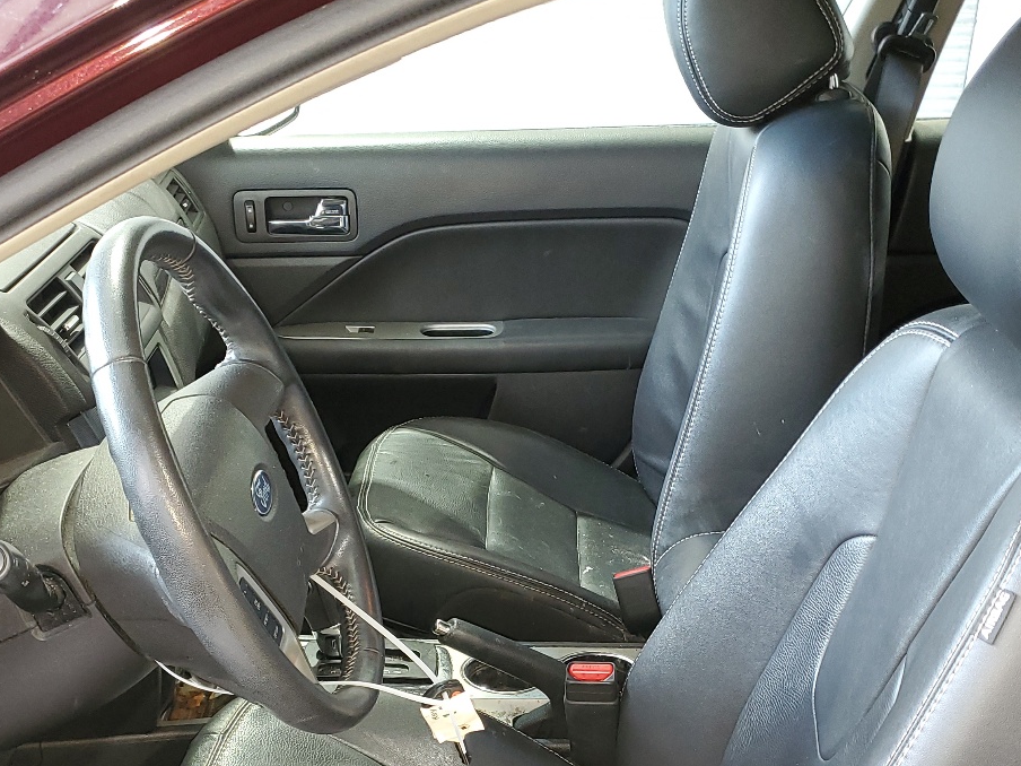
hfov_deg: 41.2
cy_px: 628
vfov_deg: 30.6
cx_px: 459
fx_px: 1357
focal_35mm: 46
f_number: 1.5
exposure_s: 1/24
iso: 115
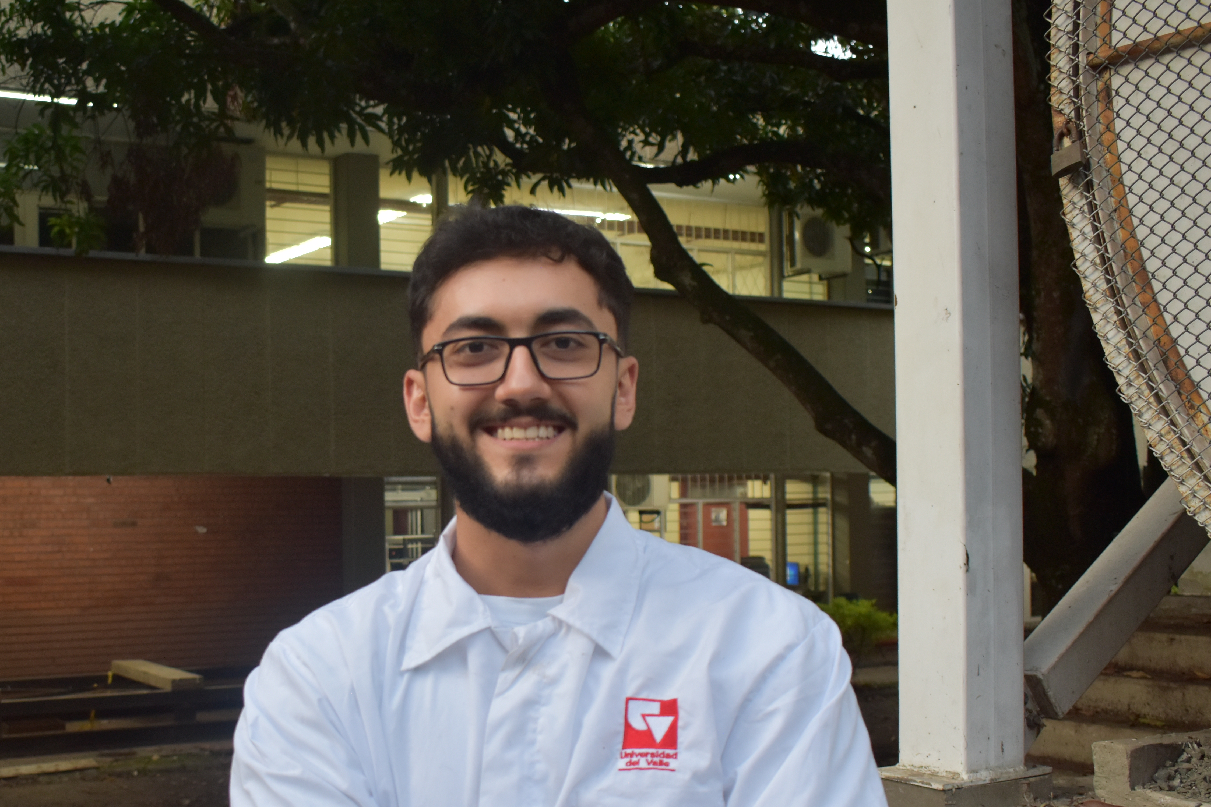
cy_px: 505
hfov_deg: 44.0
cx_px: 428
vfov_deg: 30.4
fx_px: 1480
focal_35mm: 44
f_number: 4
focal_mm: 22
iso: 720
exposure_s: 1/60
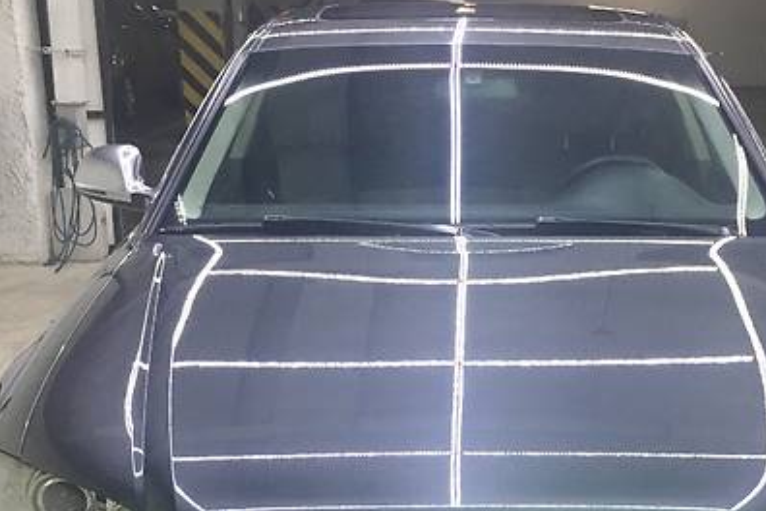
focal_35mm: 61
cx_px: 493
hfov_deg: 32.7
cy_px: 478
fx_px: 1298
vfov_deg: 21.7
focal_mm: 4.2
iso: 50
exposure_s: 1/17
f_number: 2.2
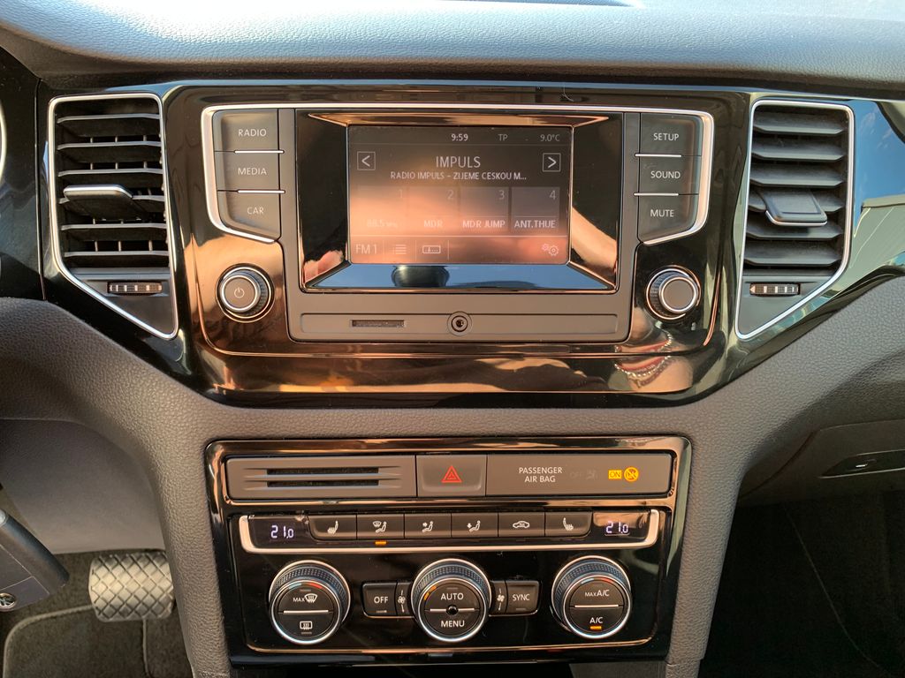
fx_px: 680
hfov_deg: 67.3
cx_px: 452
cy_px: 339
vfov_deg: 53.1
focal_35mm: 26
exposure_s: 1/81
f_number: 1.8
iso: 100
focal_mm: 4.25
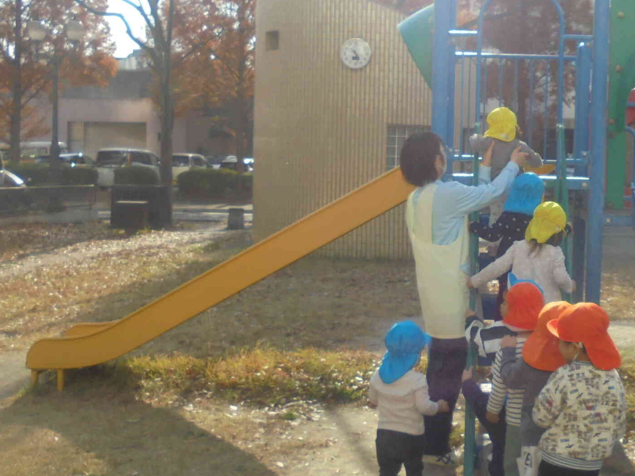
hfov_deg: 38.6
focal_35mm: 48
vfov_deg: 30.2
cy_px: 213
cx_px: 482
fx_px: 881
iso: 100
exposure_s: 1/640
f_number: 3.5
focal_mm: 4.6
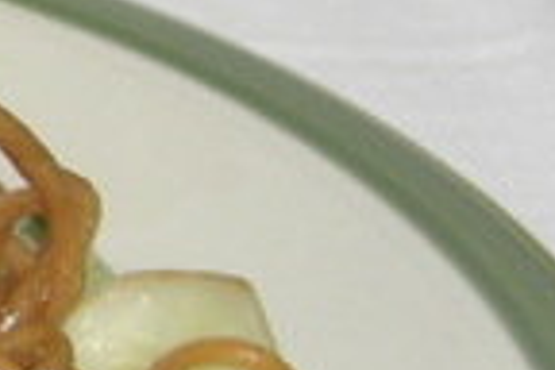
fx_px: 4023
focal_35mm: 261
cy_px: 39
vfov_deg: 5.3
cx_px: -863
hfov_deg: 7.3
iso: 80
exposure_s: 1/60
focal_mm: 7.9
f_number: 2.8
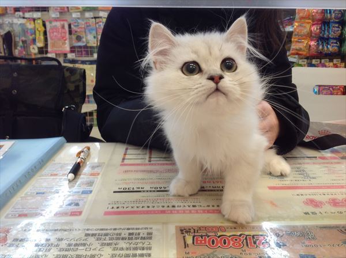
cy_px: 129
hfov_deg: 52.7
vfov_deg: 40.6
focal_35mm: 35
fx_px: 349
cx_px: 173
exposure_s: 1/40
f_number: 2.4
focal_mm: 4.28
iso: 50
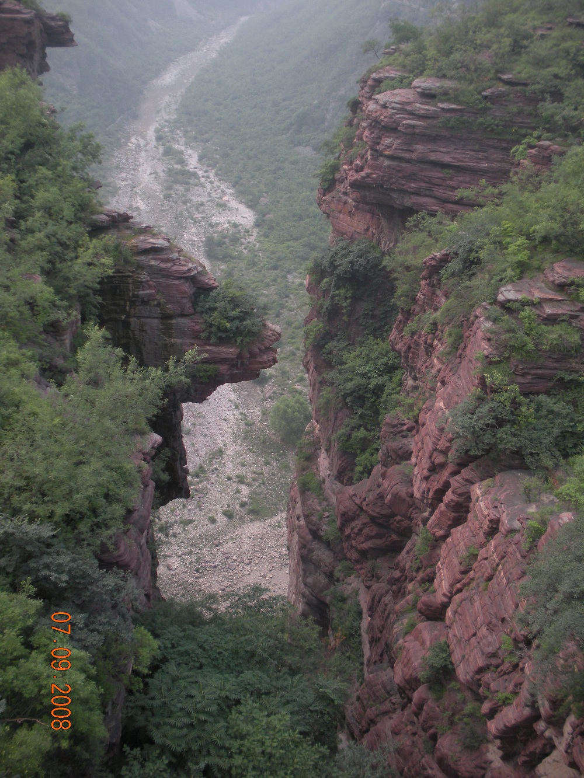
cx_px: 292
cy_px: 389
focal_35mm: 36
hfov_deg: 39.7
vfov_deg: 51.4
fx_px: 810
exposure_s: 1/278
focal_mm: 6.3
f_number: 3.5
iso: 64
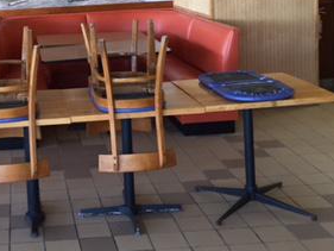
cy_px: 42
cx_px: 46
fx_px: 637
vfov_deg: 21.9
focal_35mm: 66
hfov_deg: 28.5
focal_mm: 4.15
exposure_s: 1/30
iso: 100
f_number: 2.2
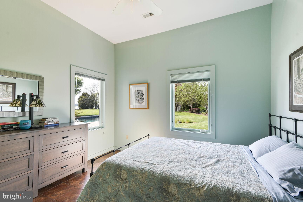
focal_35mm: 16
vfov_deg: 73.7
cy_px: 101
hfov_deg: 96.7
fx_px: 135
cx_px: 152
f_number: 8
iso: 200
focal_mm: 16
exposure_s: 1/10
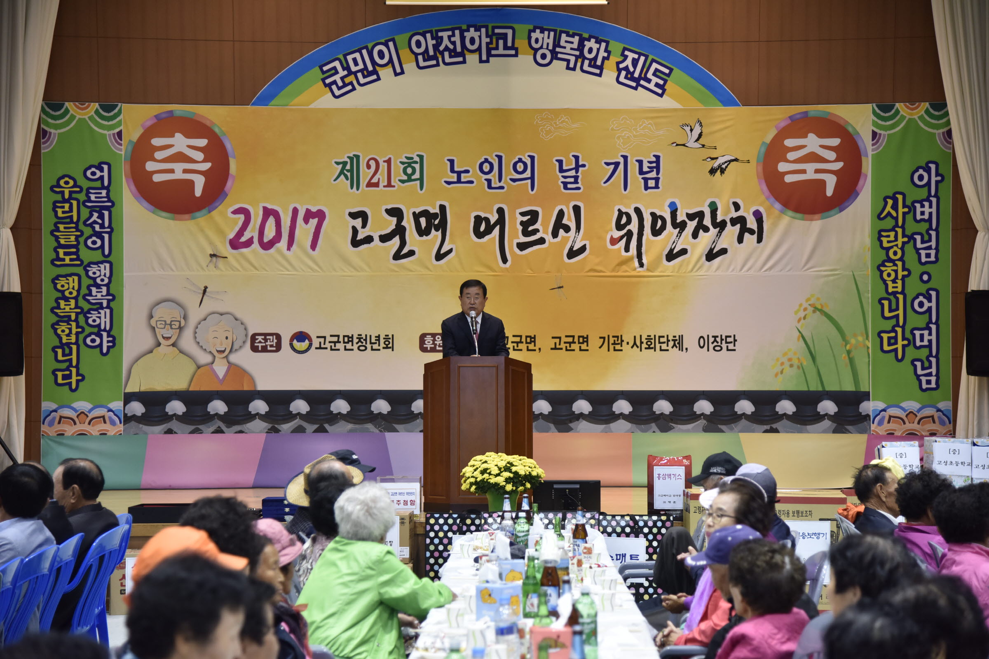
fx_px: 2143
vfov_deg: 17.5
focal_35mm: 78
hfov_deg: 26.0
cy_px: 330
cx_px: 494
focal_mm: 78
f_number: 4
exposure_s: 1/100
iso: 1000
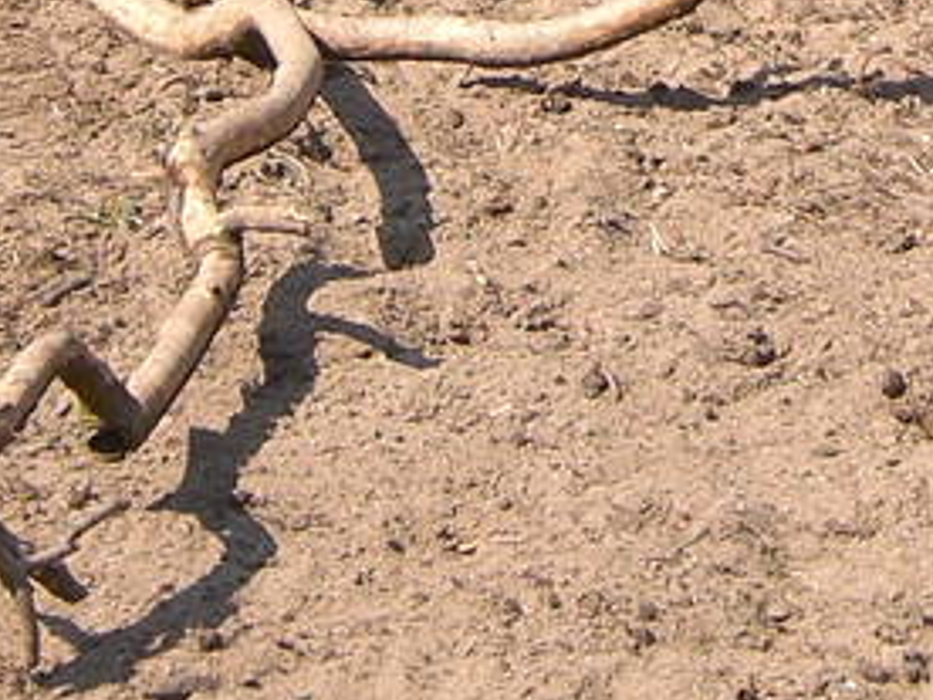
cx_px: 909
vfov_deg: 6.6
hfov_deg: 8.9
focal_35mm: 220
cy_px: -588
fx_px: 5930
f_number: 4
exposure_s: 1/500
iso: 80
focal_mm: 7.9
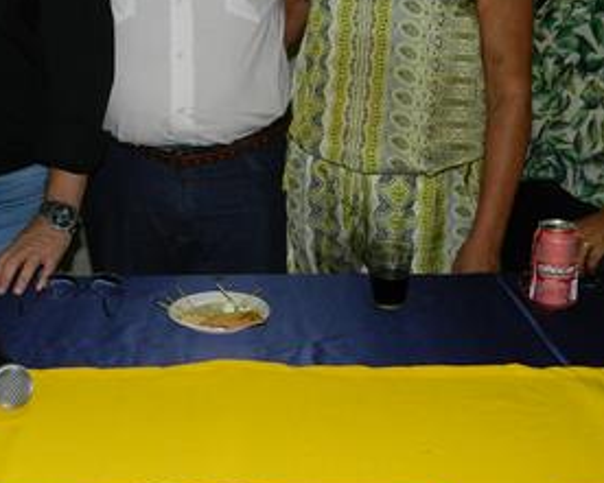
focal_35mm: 52
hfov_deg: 35.7
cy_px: 160
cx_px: 217
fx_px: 930
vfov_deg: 29.0
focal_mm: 4
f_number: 3.4
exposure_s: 1/30
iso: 200
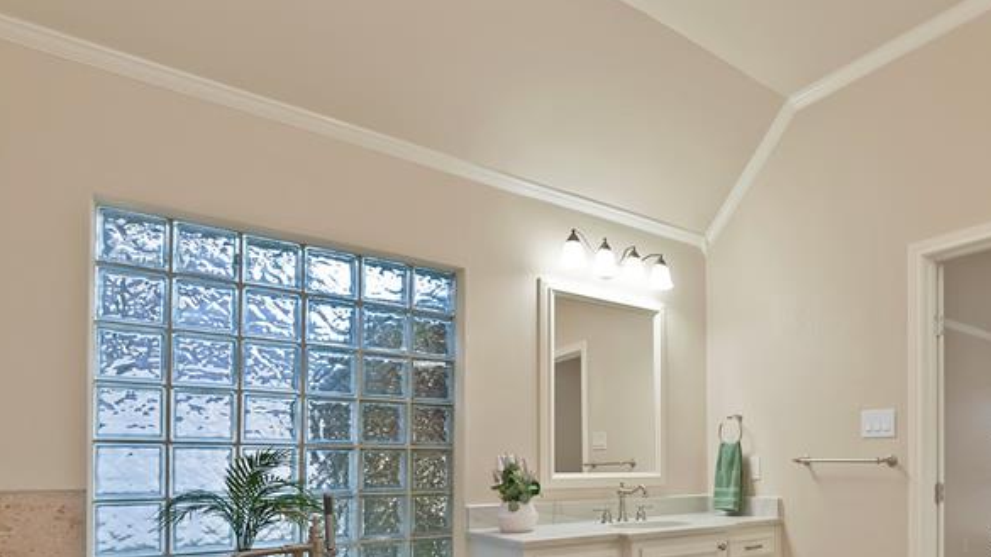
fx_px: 578
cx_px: 715
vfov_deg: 47.8
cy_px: 466
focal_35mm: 22
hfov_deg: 76.6
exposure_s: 1/4
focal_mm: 12
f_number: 9
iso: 640
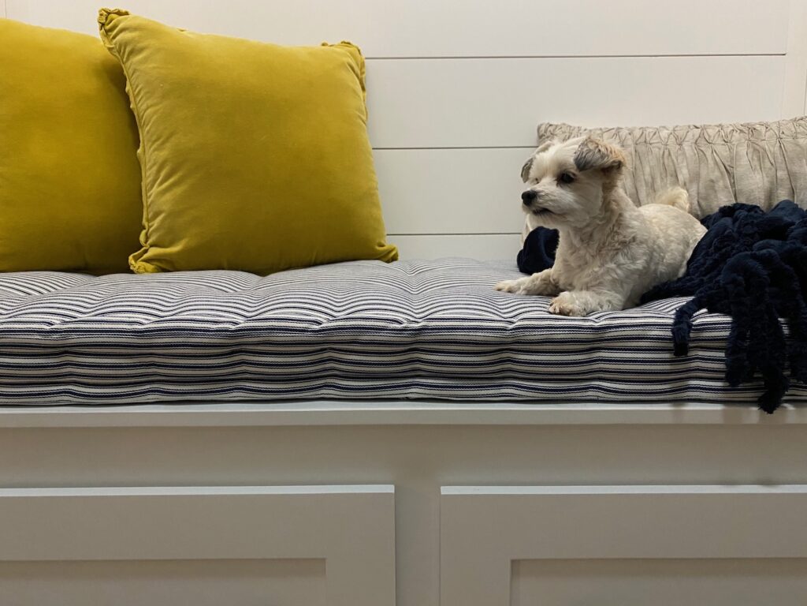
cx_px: 404
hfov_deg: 67.3
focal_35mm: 26
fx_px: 606
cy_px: 303
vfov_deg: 53.1
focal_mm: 4.25
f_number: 1.8
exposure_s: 1/60
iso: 400
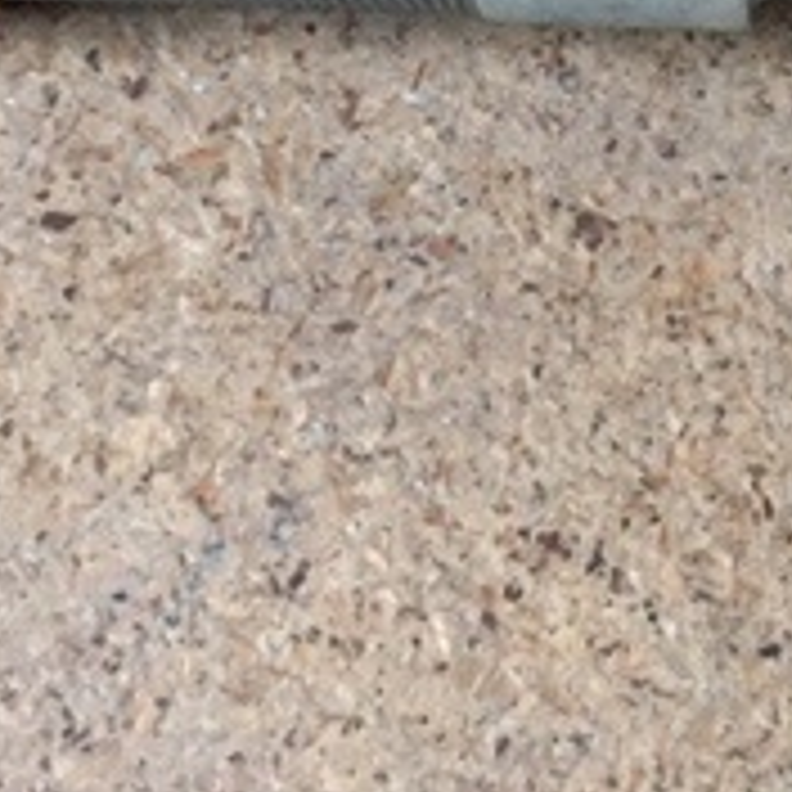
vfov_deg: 18.3
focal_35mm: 93
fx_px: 2407
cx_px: 742
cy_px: 50
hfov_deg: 18.3
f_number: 2.2
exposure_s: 1/25
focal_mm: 4.15
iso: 200
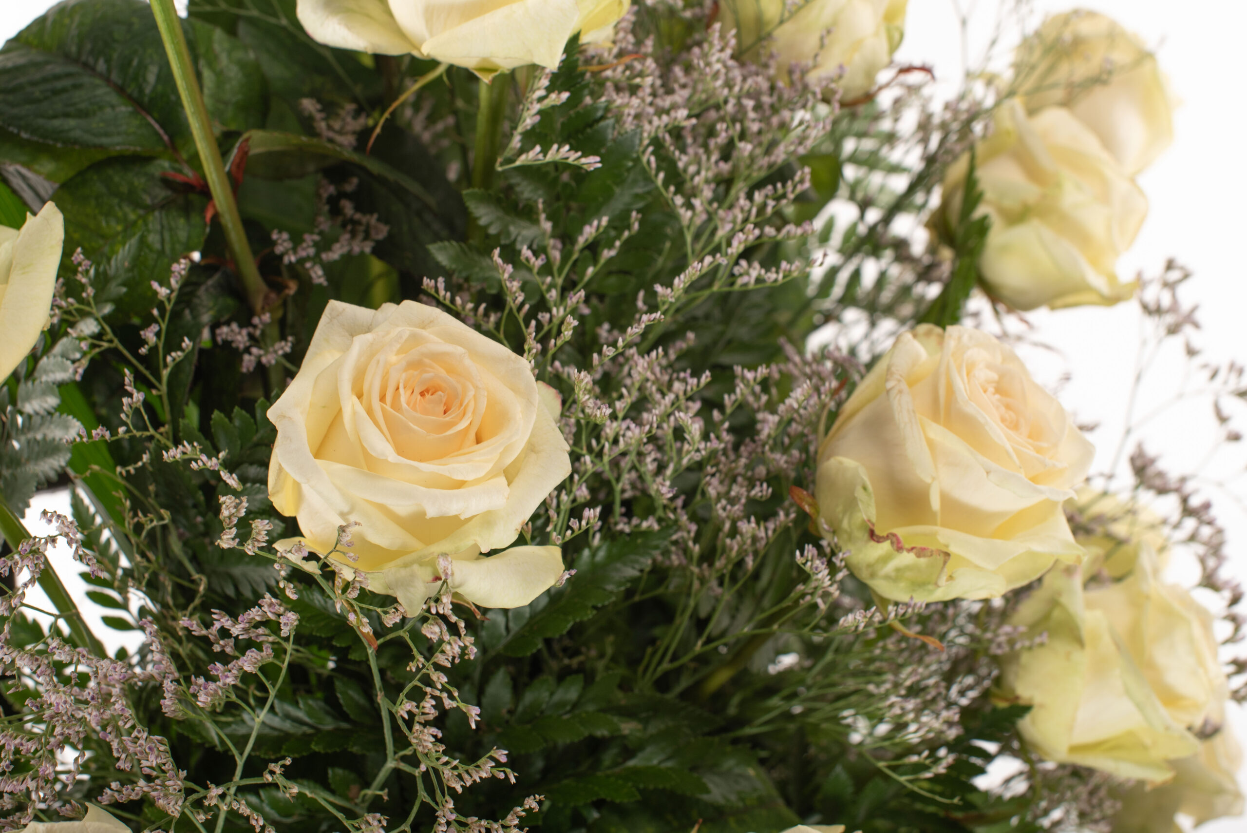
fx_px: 1733
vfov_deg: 27.0
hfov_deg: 39.6
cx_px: 624
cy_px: 416
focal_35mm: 50
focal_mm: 50
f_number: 8
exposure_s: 1/160
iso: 250
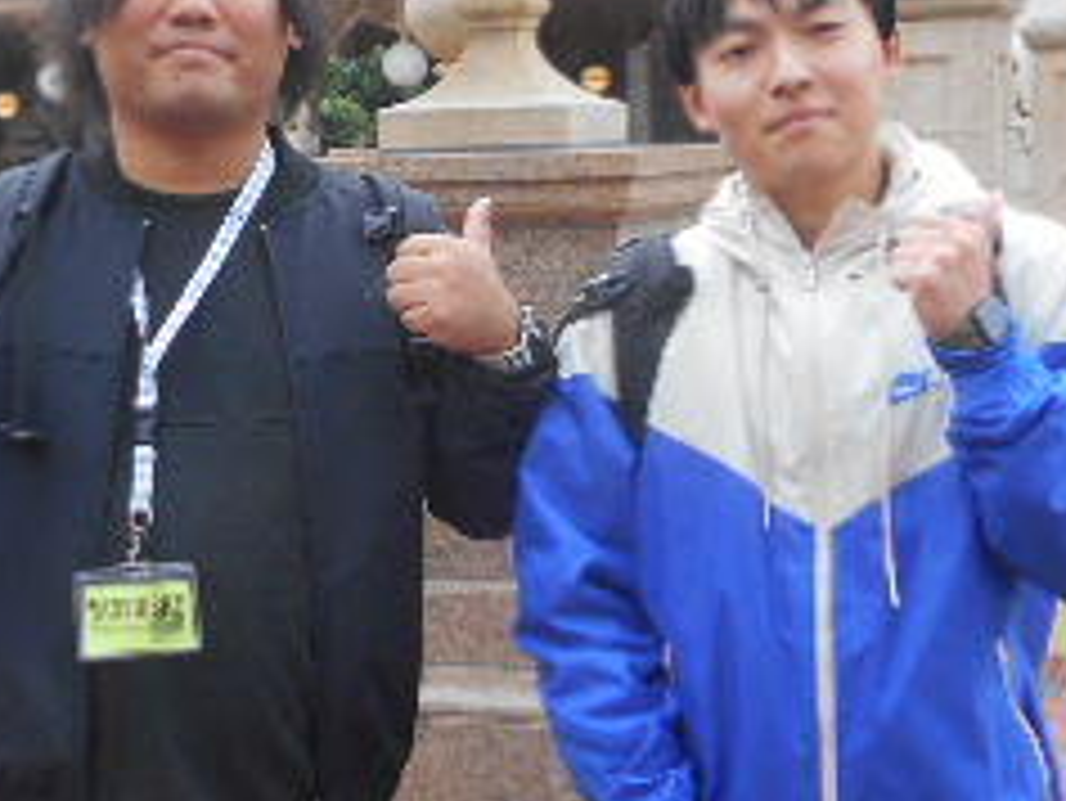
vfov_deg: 18.2
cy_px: 338
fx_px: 2496
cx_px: 360
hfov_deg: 24.0
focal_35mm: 81
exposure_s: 1/250
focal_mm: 5.1
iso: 140
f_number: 3.4
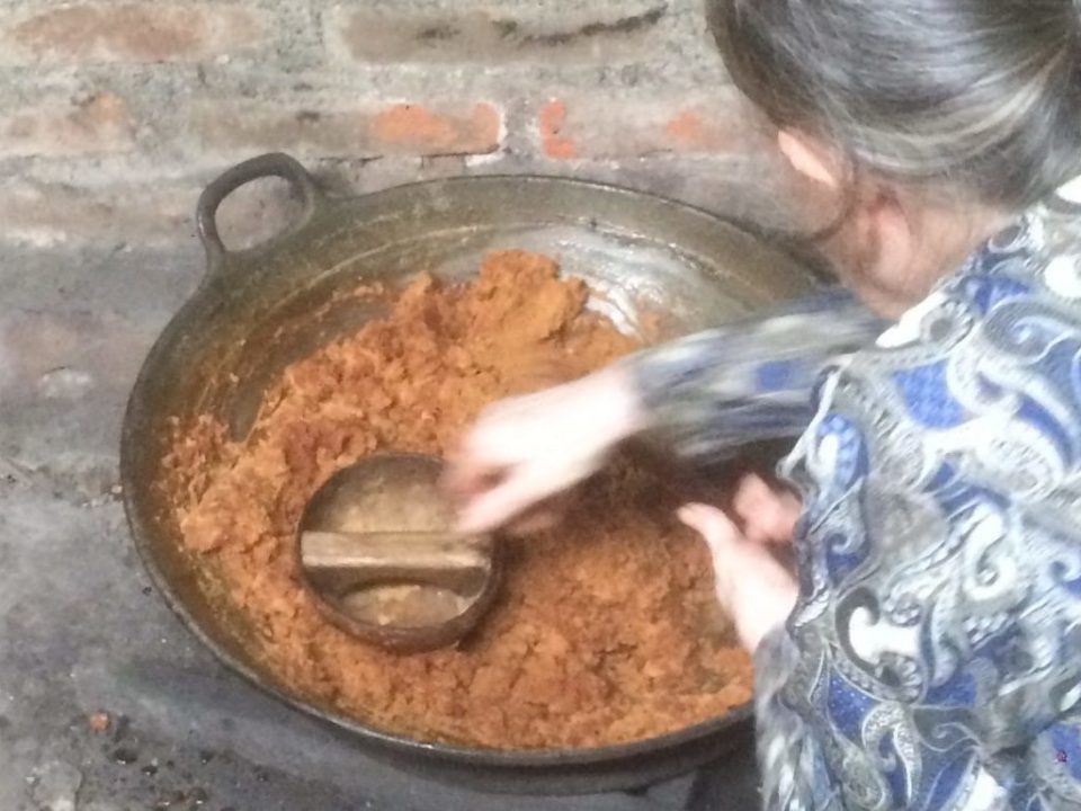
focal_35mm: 29
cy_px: 406
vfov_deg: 48.2
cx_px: 540
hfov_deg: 61.7
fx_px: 906
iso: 320
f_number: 2.2
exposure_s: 1/17
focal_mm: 4.15
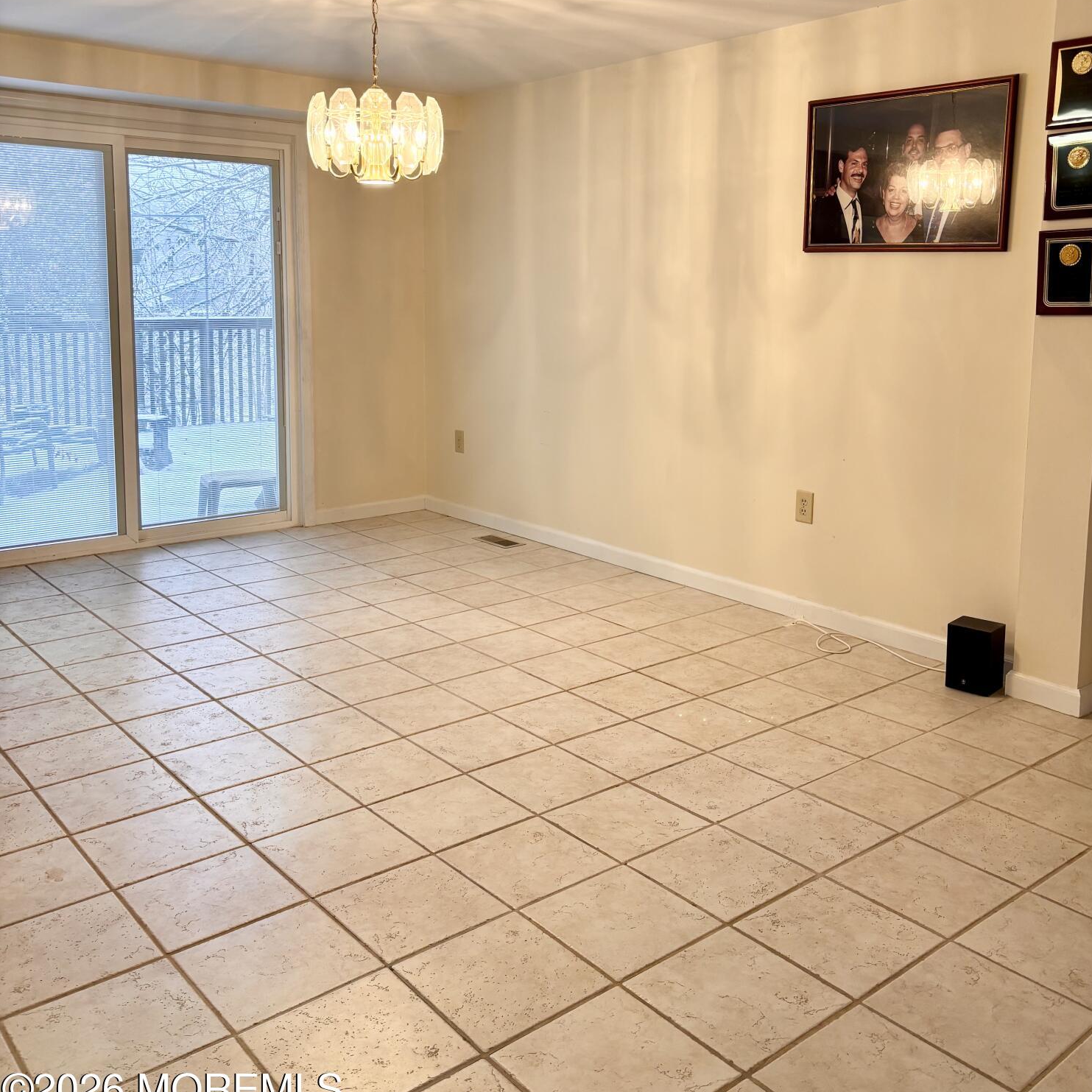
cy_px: 420
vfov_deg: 52.1
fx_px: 1106
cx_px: 551
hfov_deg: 52.5
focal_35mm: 31
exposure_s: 1/60
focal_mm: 5.96
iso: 80
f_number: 1.6
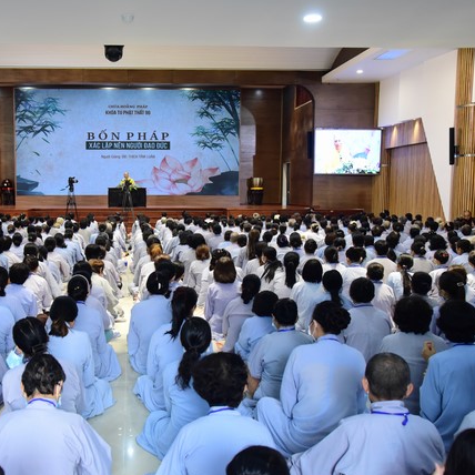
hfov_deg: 41.3
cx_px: 158
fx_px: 621
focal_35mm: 40
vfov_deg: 41.9
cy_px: 240
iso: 3200
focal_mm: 31
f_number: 7.1
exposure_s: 1/60
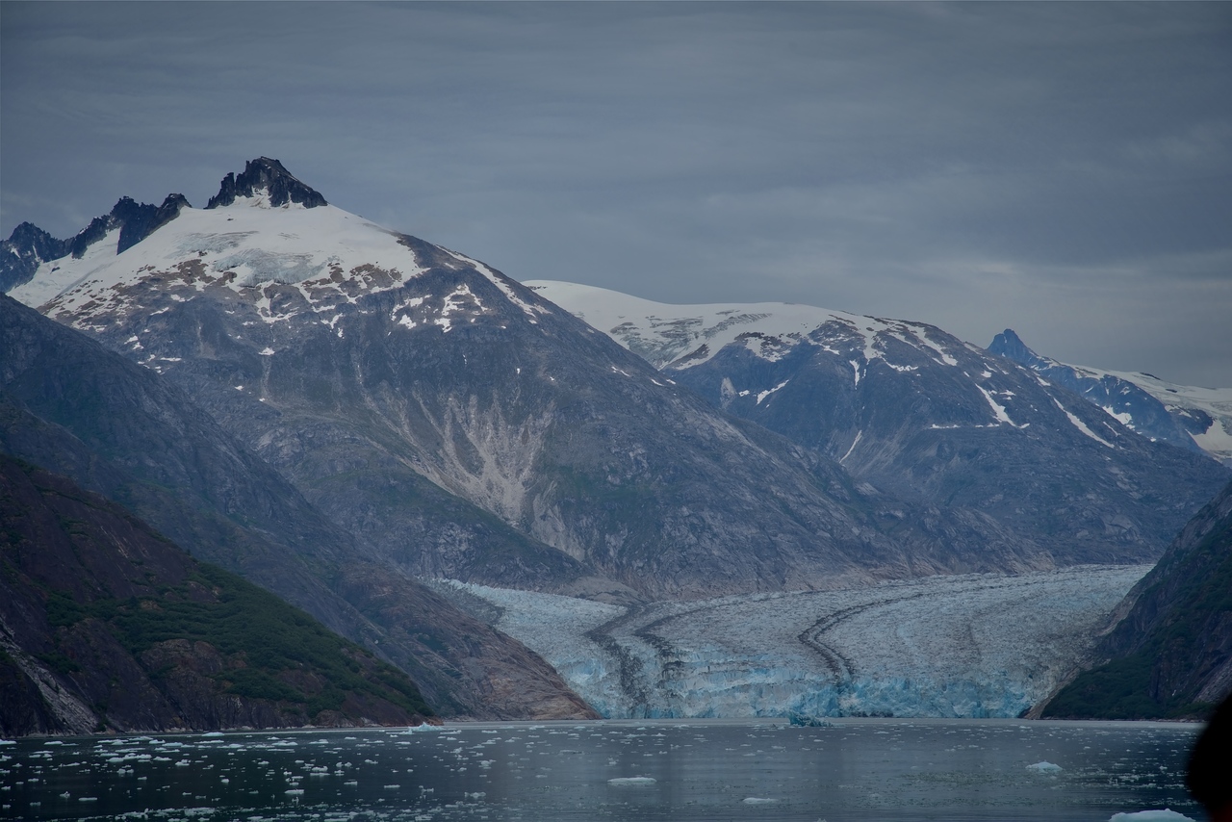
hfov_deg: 17.1
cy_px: 411
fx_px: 4107
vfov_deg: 11.4
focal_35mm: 120
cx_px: 616
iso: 100
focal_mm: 120
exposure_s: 1/320
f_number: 9
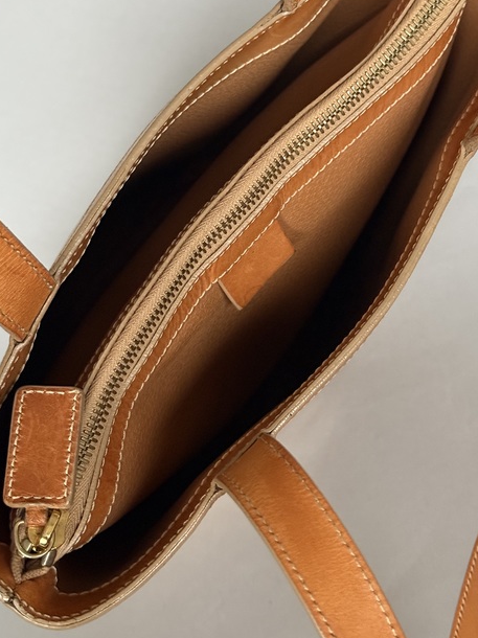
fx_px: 1161
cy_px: 244
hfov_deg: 23.3
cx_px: 256
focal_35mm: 63
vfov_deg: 30.6
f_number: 1.78
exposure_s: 1/39
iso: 500
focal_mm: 6.76
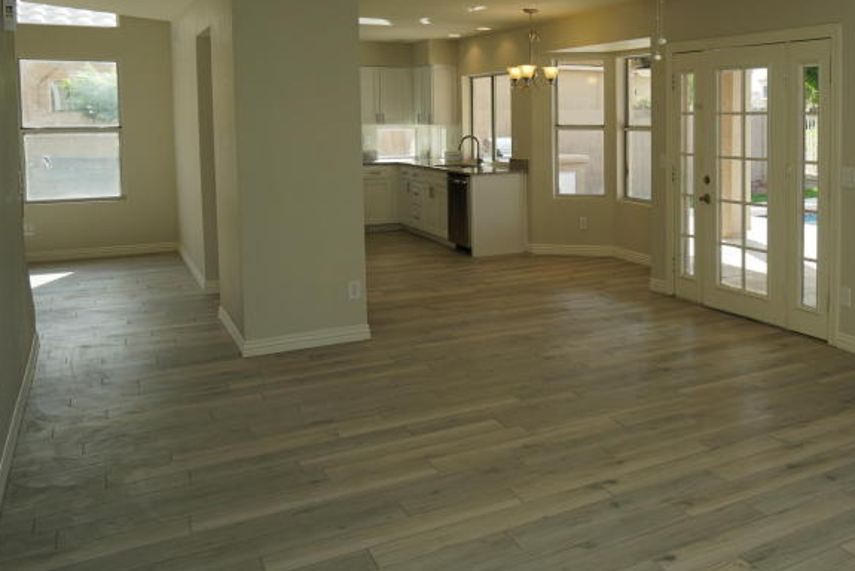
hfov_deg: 52.2
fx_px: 808
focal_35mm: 34
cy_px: 157
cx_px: 683
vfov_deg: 38.1
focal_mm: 17
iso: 100
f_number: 4
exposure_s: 1/60
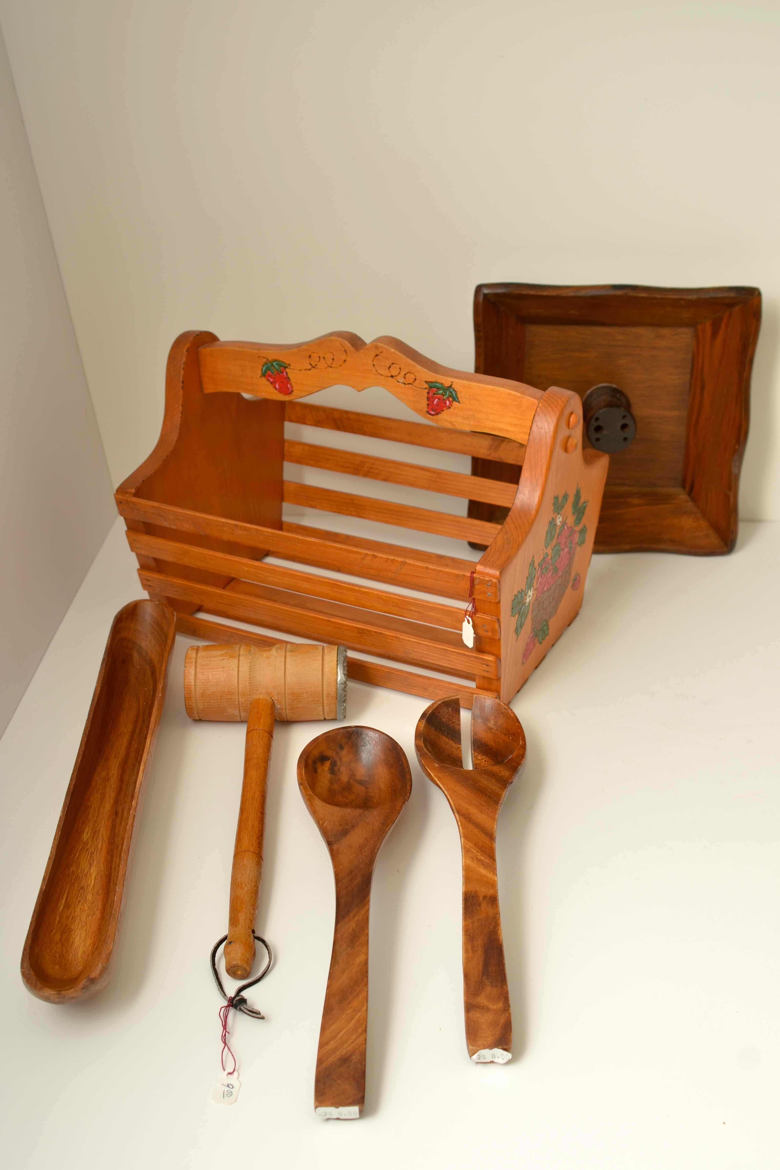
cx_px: 390
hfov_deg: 31.2
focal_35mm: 43
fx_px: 1397
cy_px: 584
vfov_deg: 45.4
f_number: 5.6
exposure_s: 1/250
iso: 100
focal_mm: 28
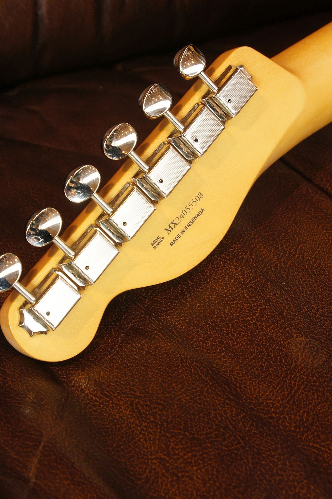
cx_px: 165
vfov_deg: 28.2
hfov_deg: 19.0
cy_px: 215
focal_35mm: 72
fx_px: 994
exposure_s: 1/13
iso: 400
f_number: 8
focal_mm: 35
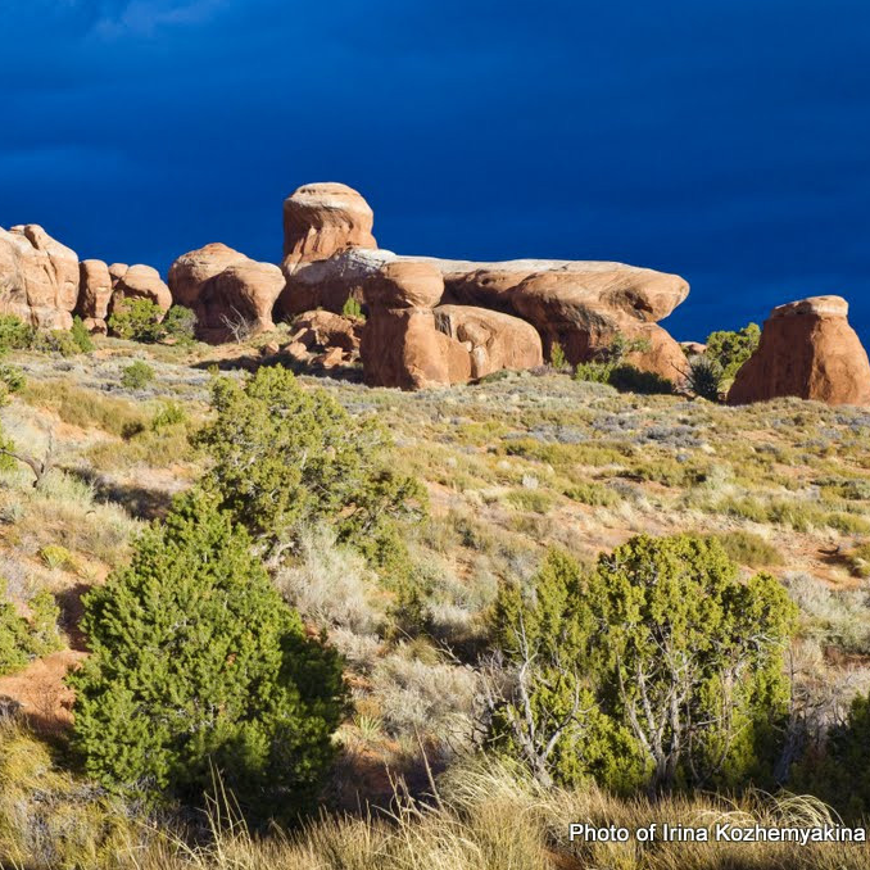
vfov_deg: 20.0
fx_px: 2464
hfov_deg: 19.9
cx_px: 240
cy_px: 434
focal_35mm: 87
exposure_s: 1/200
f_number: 9
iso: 200
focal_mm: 45
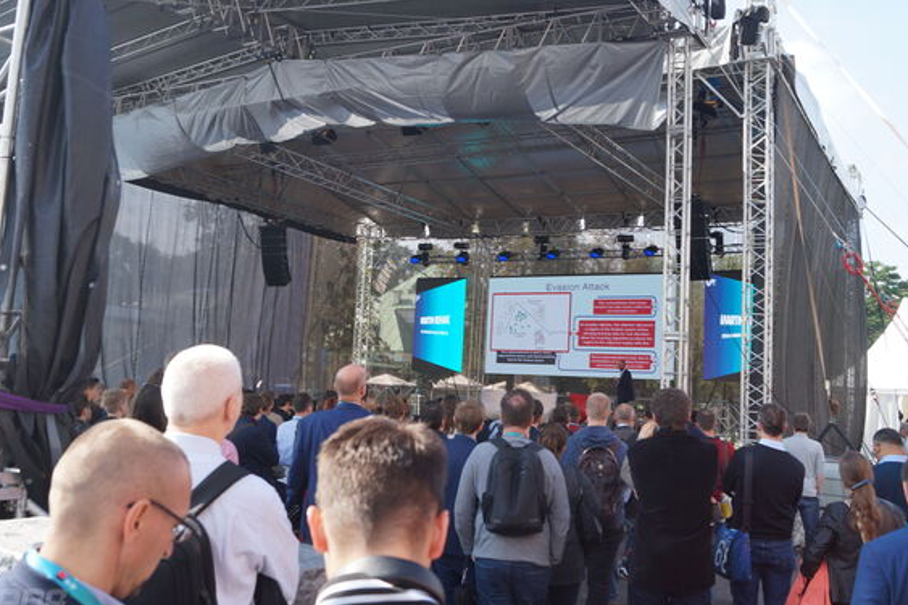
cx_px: 447
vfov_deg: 36.8
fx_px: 908
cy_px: 291
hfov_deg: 53.1
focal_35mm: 36
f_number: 6.3
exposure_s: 1/160
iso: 100
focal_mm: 22
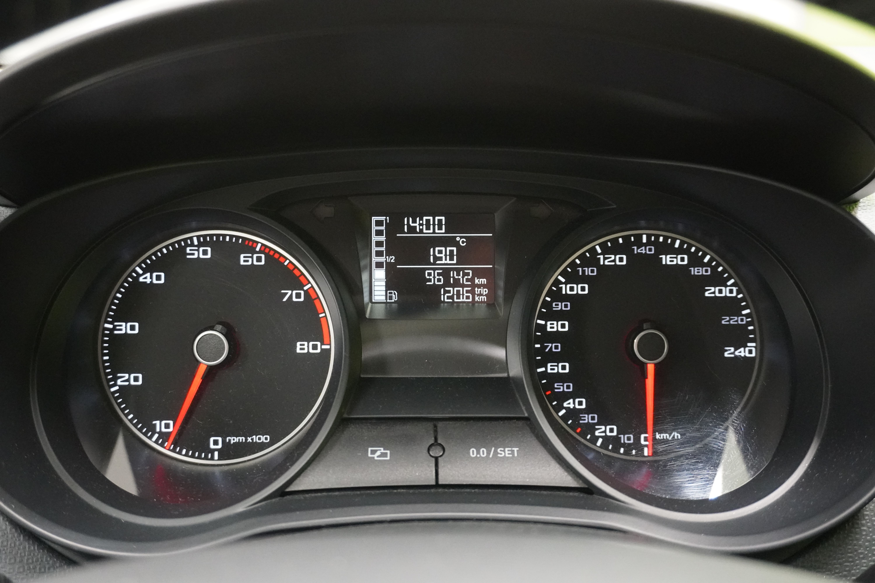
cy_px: 292
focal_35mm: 38
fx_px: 911
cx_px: 438
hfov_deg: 51.3
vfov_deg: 35.5
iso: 6400
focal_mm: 25
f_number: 4.5
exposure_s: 1/40
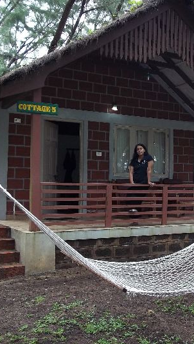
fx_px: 438
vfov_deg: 42.9
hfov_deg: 24.2
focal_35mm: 48
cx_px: 179
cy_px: 176
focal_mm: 5.7
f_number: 2.9
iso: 100
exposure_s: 1/60
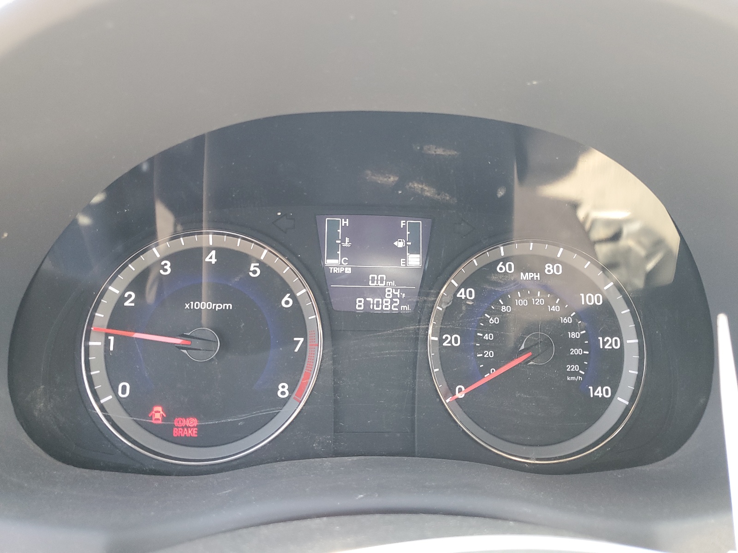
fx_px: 554
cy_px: 276
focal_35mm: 26
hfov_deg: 67.3
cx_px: 369
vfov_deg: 53.1
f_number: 1.5
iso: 92
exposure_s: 1/60.2
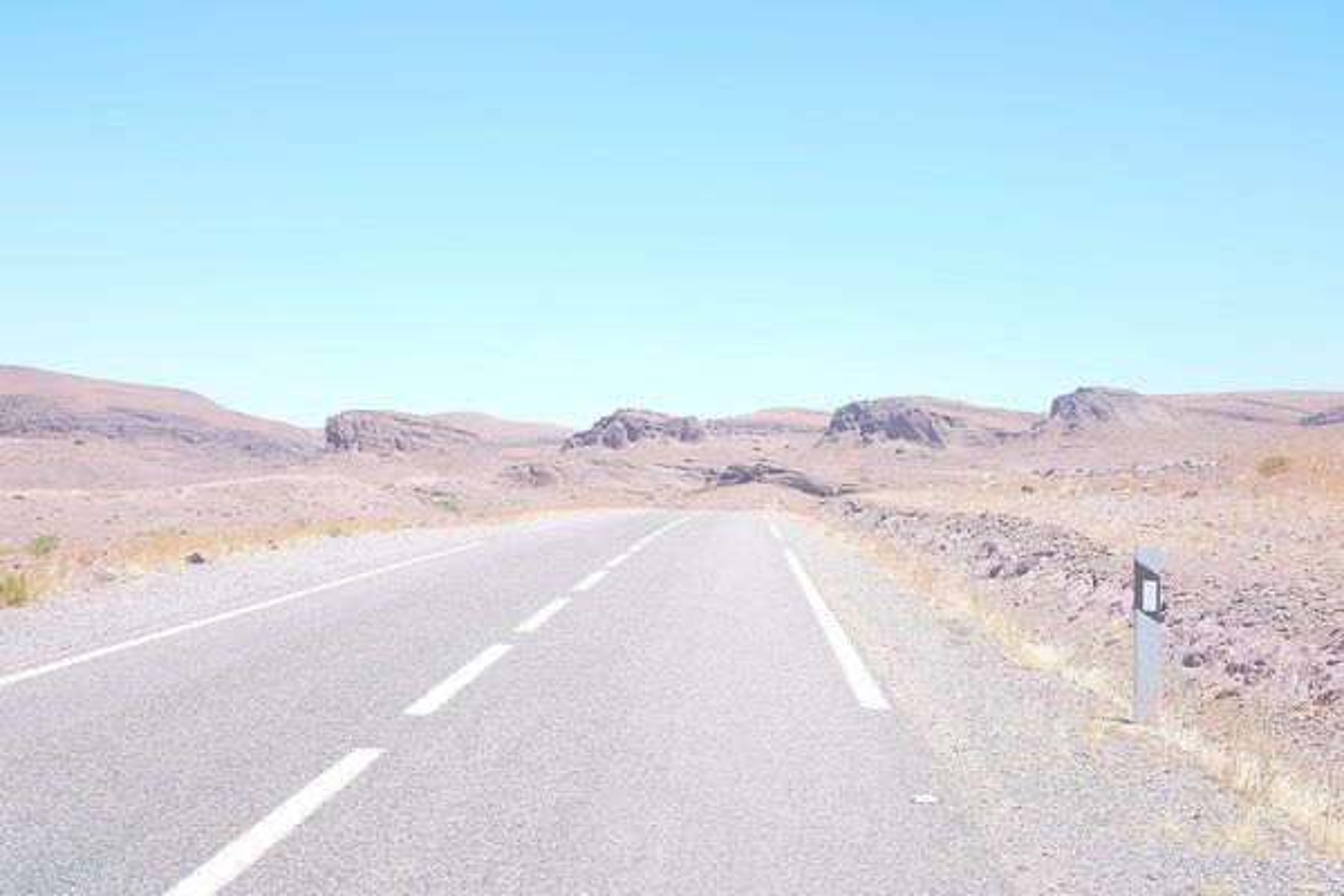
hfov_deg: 47.4
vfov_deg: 32.6
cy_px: 448
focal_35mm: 41
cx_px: 672
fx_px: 1531
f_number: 8
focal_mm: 27
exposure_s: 1/160
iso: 200
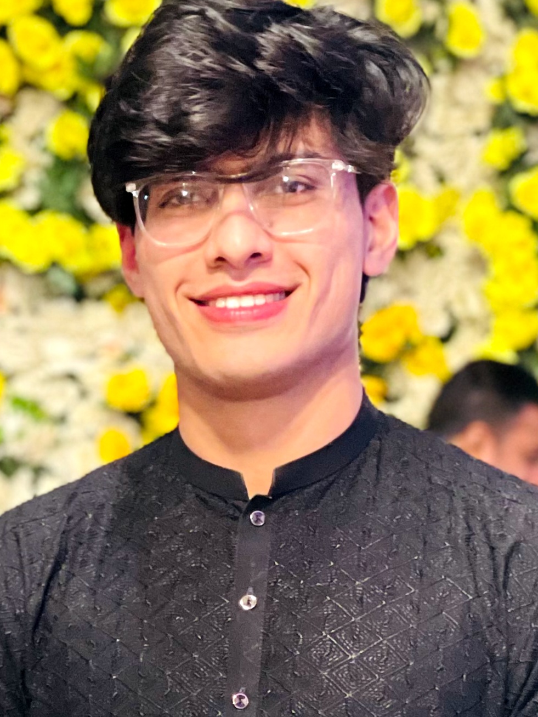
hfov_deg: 21.6
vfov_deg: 28.5
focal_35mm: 68
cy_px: 415
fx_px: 1409
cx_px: 291
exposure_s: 1/40
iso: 200
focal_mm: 6
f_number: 2
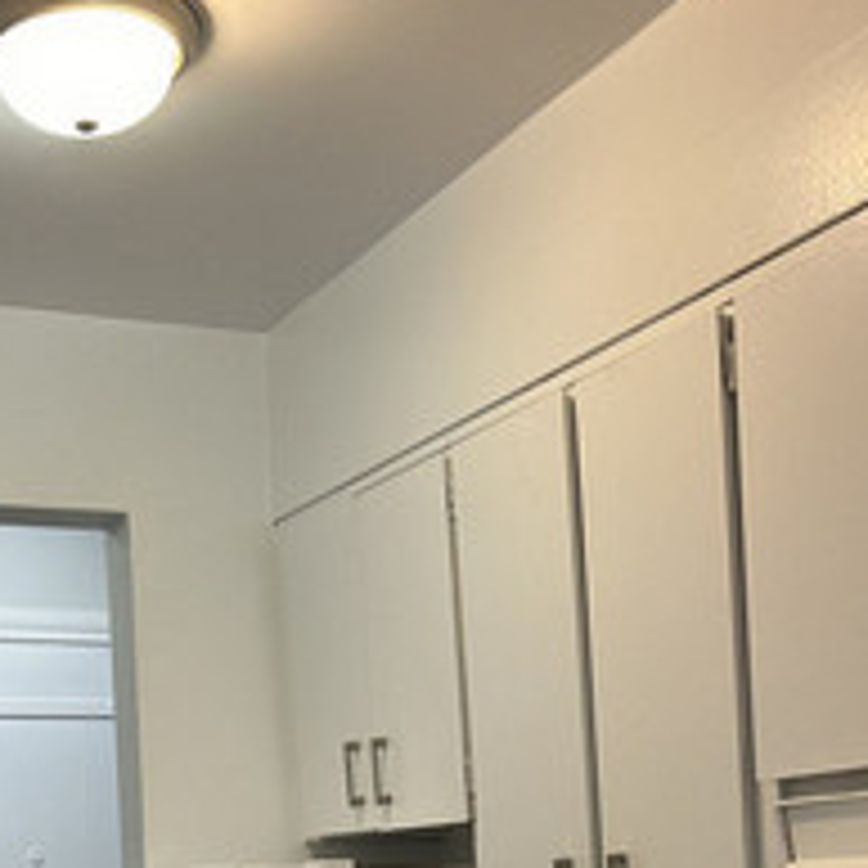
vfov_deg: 24.9
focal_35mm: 61
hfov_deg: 27.7
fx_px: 1731
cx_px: 189
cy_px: 1088
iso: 80
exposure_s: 1/60
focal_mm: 5.7
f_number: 1.5
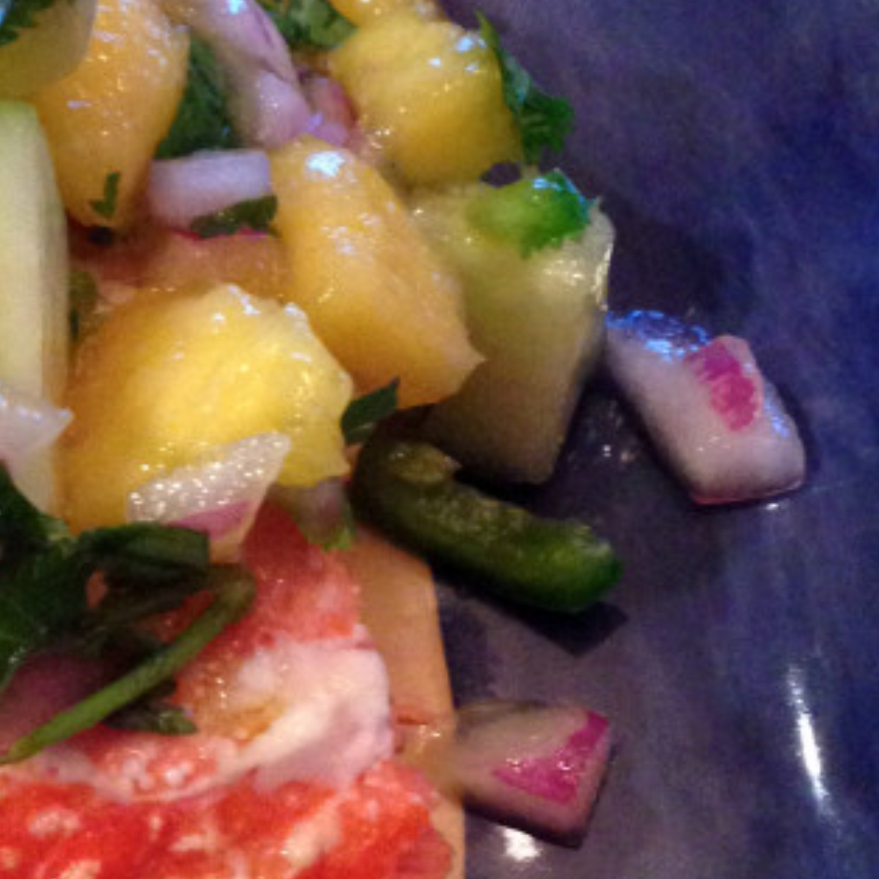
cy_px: 339
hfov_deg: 18.0
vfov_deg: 18.3
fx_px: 2729
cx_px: 104
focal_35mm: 95
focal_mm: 4.12
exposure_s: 1/15
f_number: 2.4
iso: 500
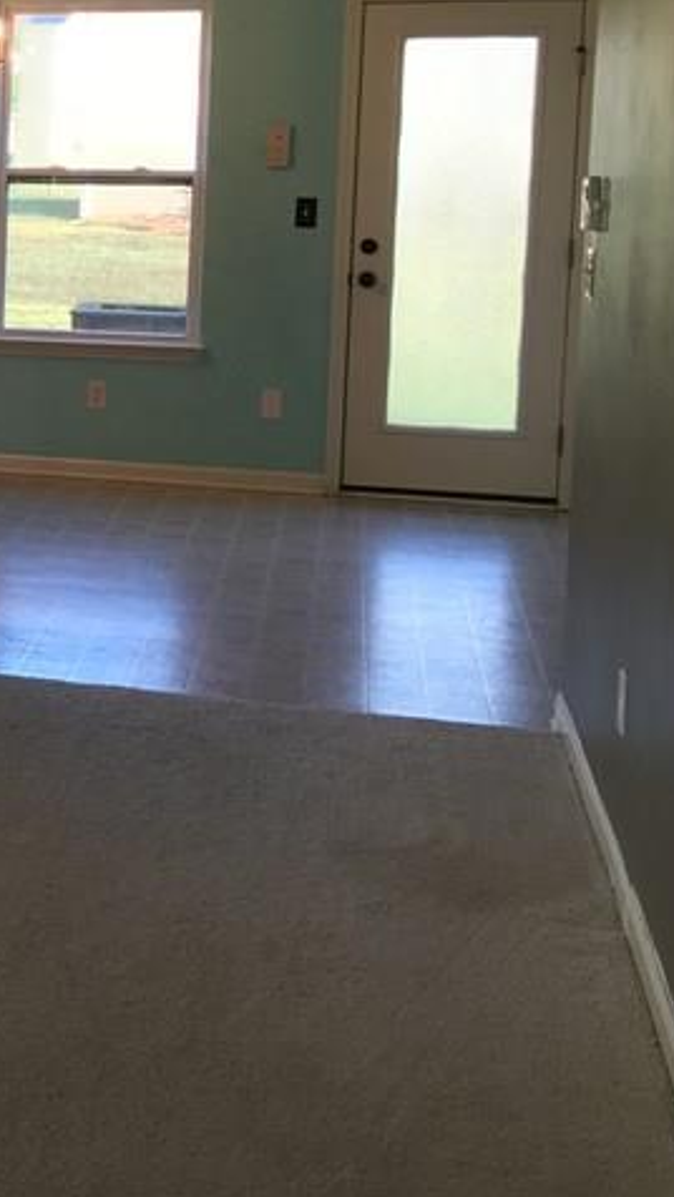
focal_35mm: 68
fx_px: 2159
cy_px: 357
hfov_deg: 15.5
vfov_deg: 30.7
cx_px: -498
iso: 25
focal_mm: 4.15
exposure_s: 1/40
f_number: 2.2
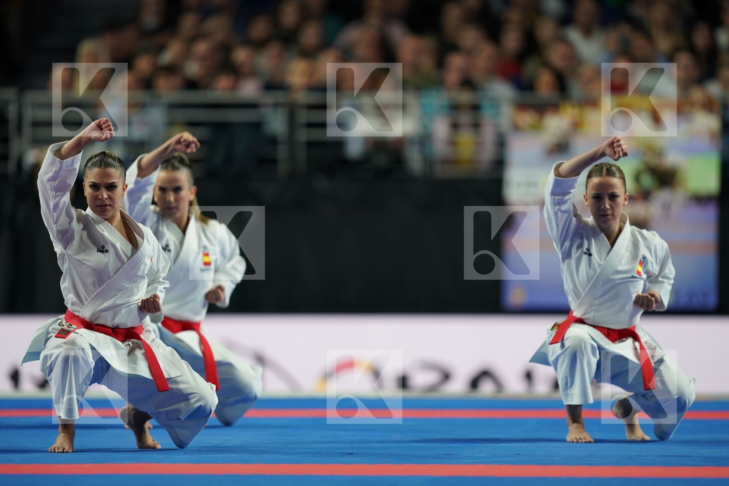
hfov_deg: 5.2
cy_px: 243
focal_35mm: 400
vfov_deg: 3.4
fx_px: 8099
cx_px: 364
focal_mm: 400
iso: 800
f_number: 2.8
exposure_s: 1/500
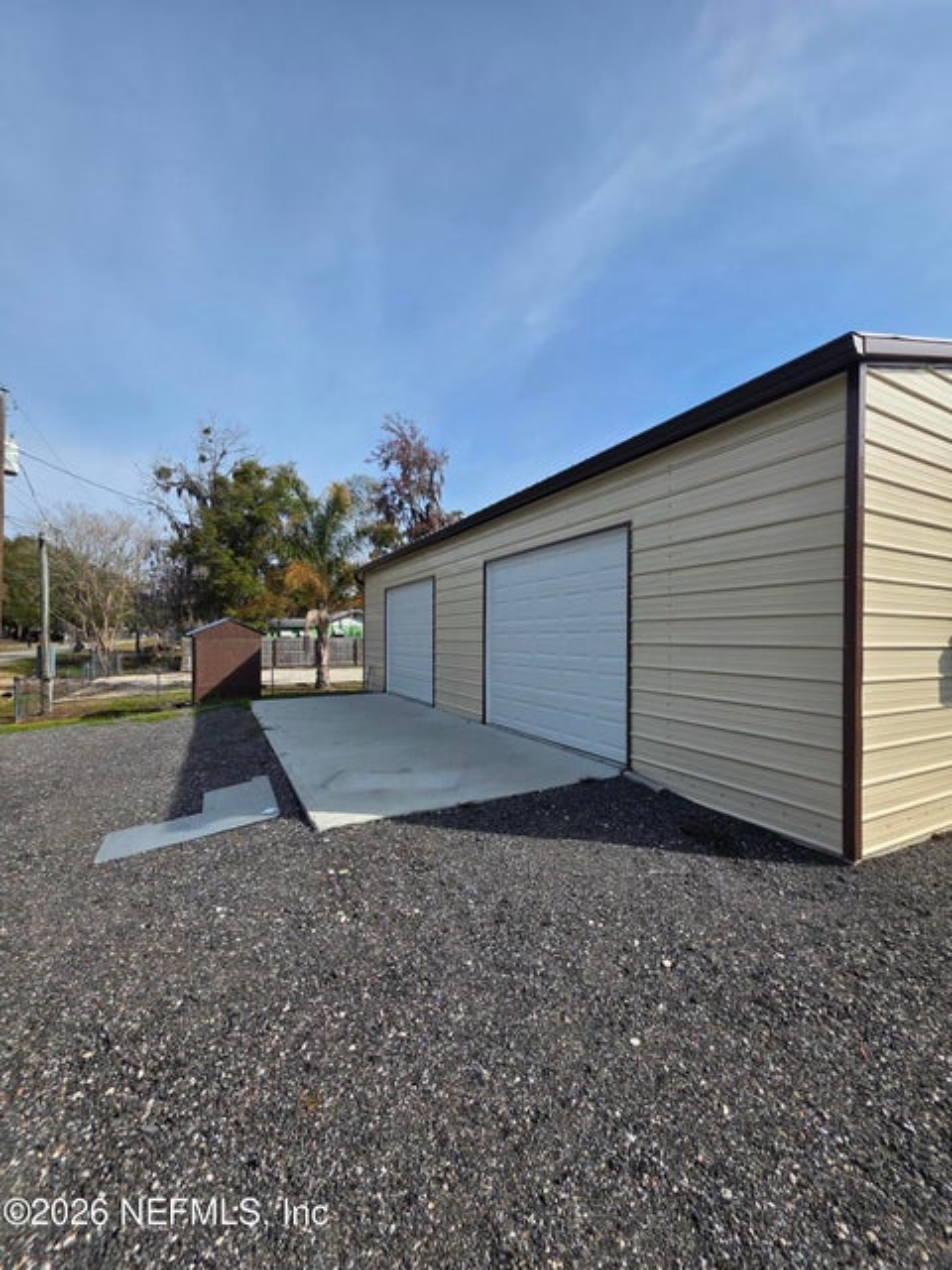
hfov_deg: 89.9
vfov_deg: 106.2
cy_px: 635
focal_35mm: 13
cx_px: 476
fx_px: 477
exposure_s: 1/2621
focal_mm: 2.2
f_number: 1.9
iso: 40
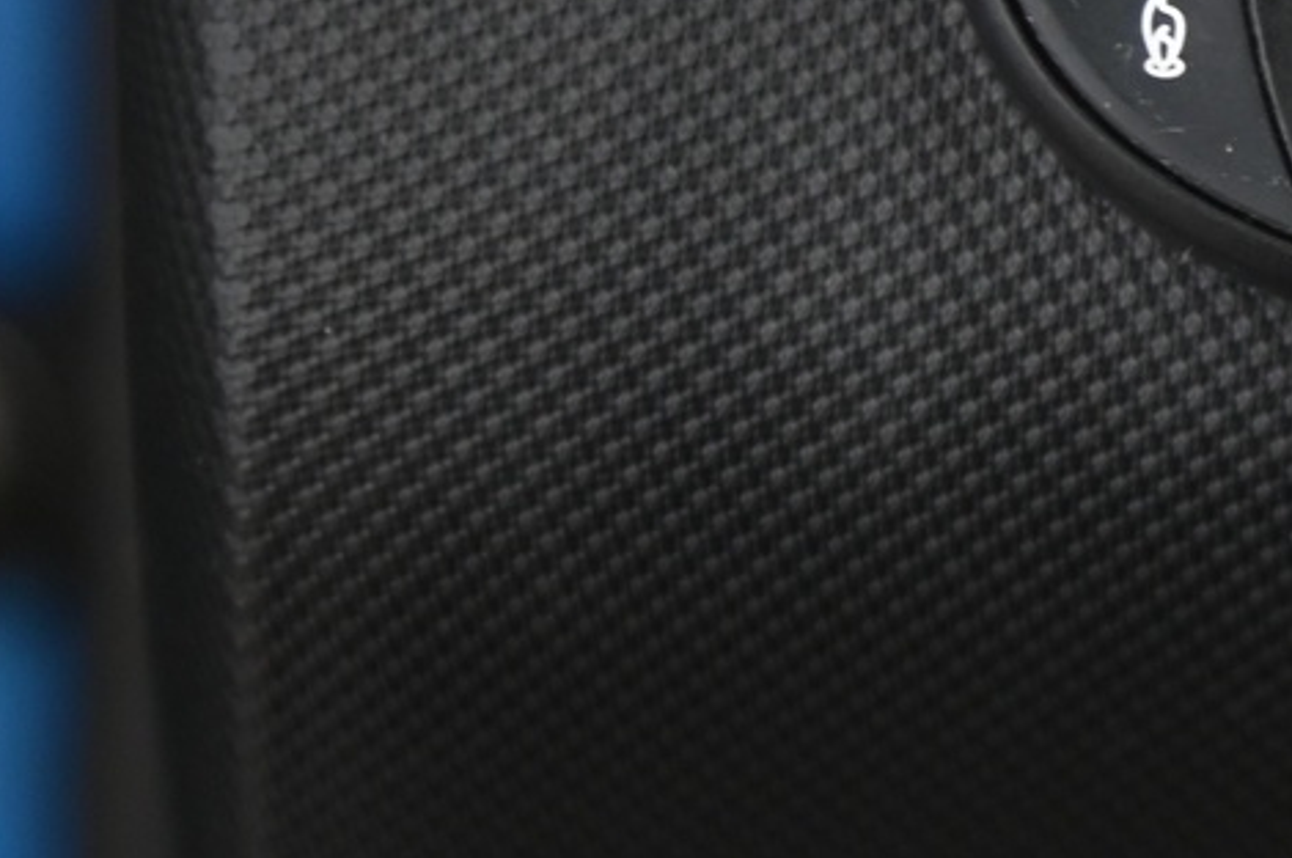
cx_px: 1930
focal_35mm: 242
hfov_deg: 8.3
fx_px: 8673
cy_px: 278
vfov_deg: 5.7
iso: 2000
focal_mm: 70
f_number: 4
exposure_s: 1/15
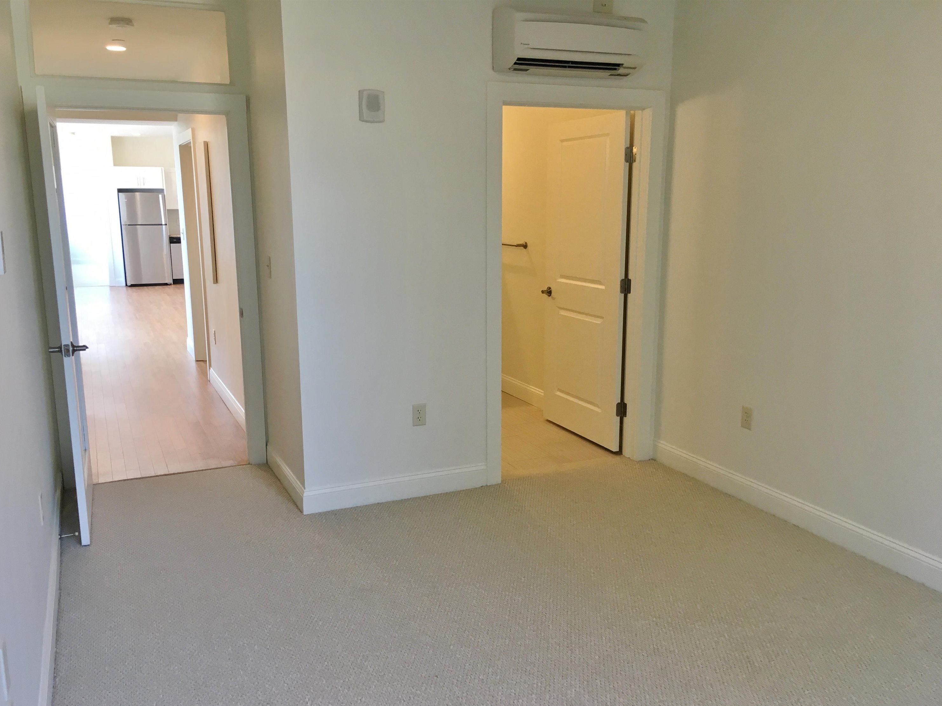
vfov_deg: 46.8
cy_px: 365
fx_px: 816
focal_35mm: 30
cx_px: 457
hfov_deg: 60.0
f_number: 2.2
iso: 32
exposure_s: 1/33
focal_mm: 4.15
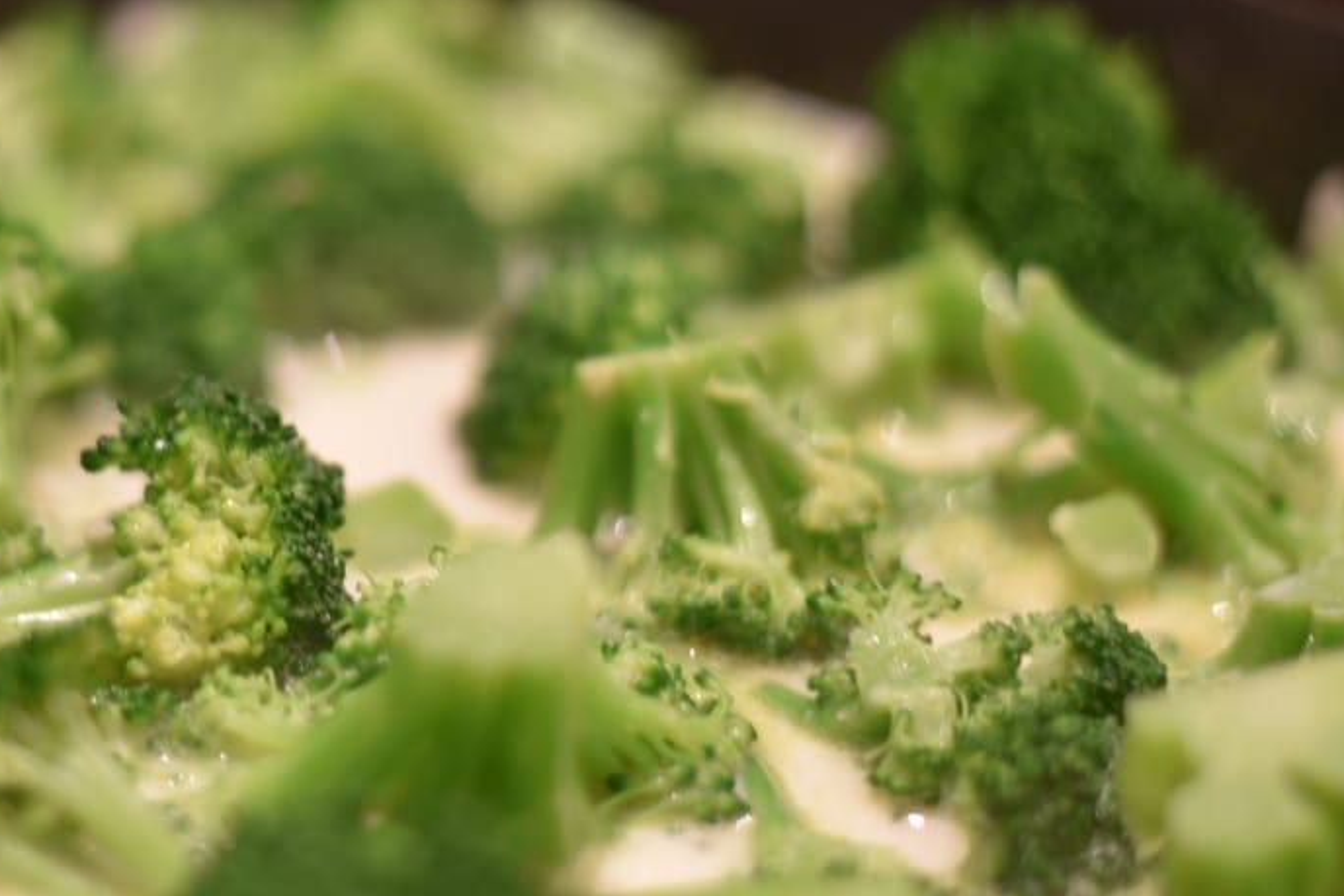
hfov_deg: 21.7
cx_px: 315
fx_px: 3473
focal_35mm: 93
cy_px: 388
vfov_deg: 14.7
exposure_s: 1/60
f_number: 1.8
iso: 1000
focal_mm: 50
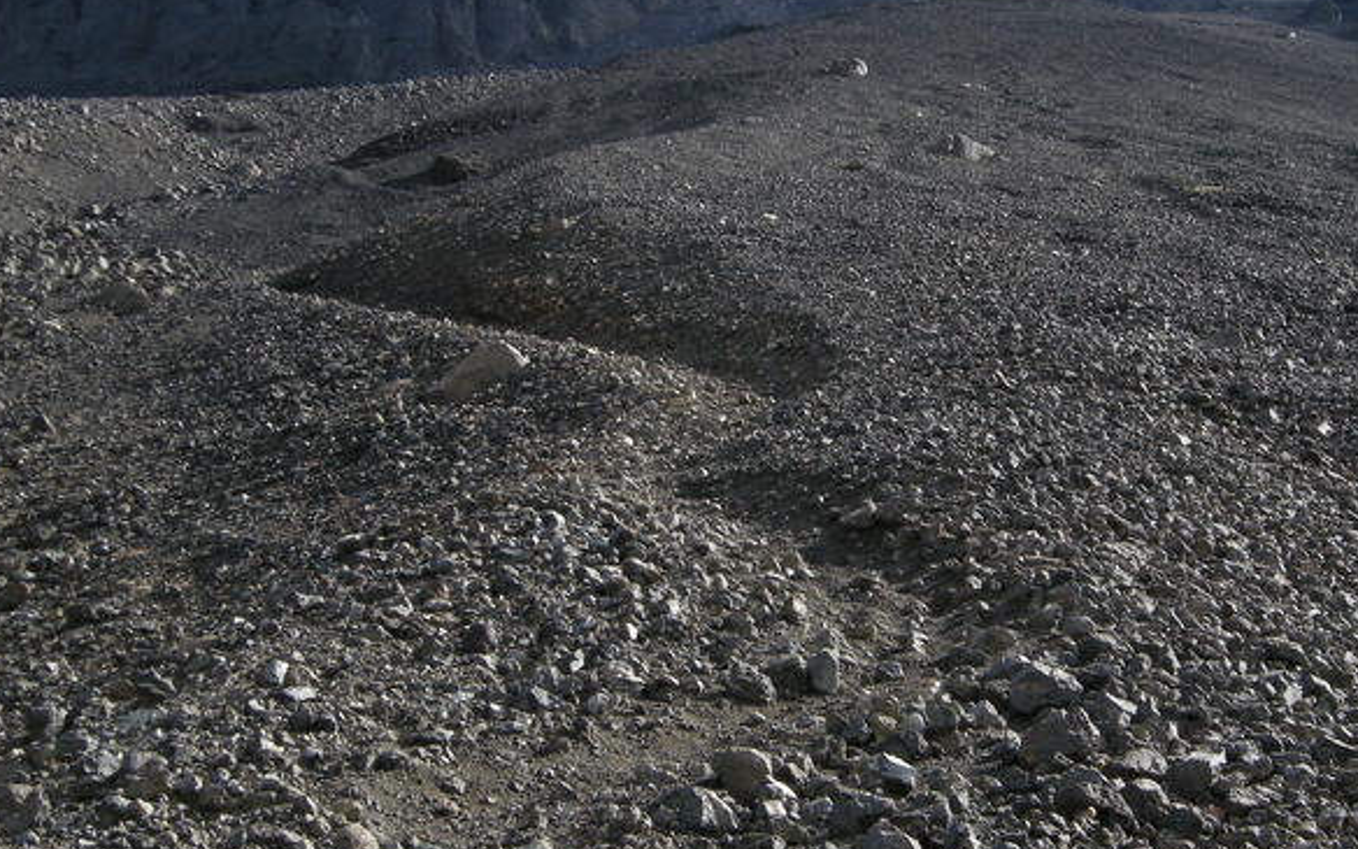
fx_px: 2406
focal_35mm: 65
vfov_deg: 20.0
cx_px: 863
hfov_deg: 31.4
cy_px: 416
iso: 100
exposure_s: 1/254
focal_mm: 7.5
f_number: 5.4
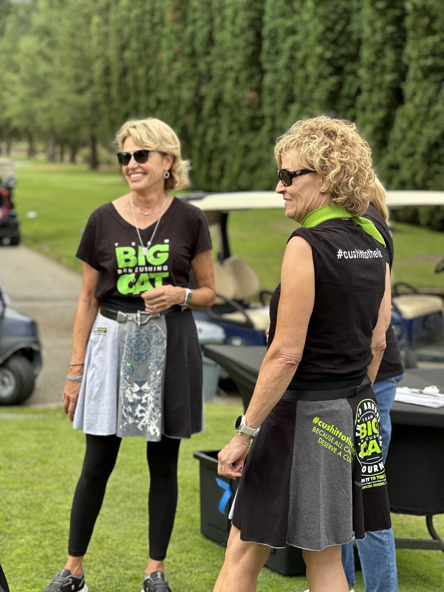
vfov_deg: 25.3
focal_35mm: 77
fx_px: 1317
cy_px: 296
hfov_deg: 19.1
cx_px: 222
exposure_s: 1/139
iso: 20
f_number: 2.8
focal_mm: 9
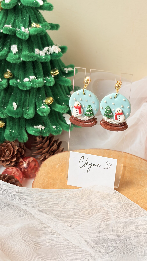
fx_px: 395
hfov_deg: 21.0
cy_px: 131
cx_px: 95
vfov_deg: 36.6
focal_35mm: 57
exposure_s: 1/422
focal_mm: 5.96
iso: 32
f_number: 1.6
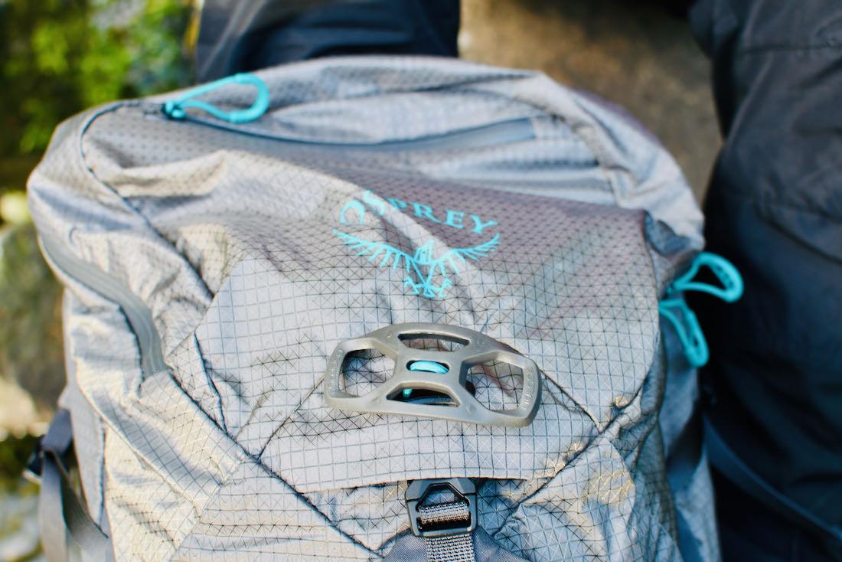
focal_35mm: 52
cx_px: 421
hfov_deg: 38.2
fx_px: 1216
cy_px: 281
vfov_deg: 26.0
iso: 400
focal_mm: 35
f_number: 4.5
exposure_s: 1/80
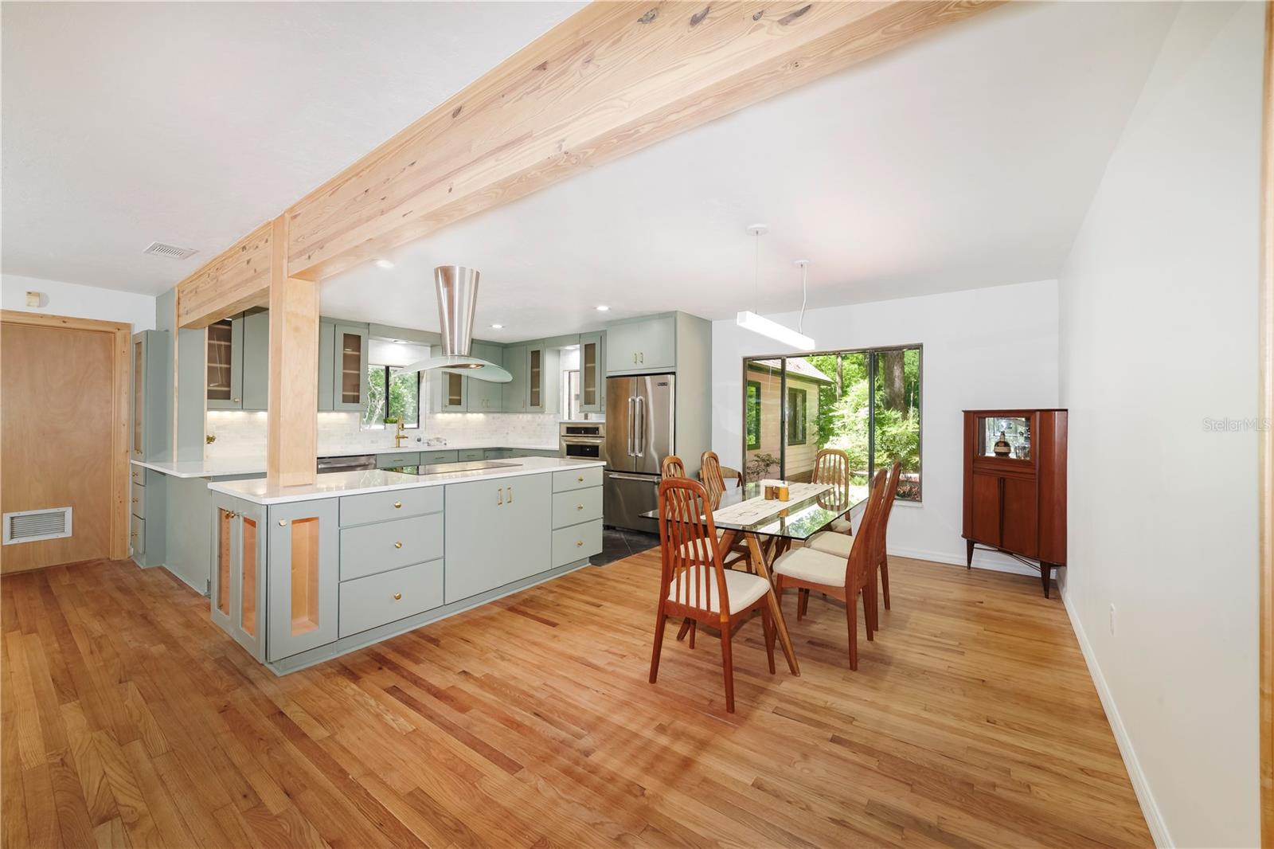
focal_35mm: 15
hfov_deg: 100.4
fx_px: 531
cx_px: 637
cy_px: 424
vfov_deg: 77.3
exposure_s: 1/20
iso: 400
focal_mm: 15
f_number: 13
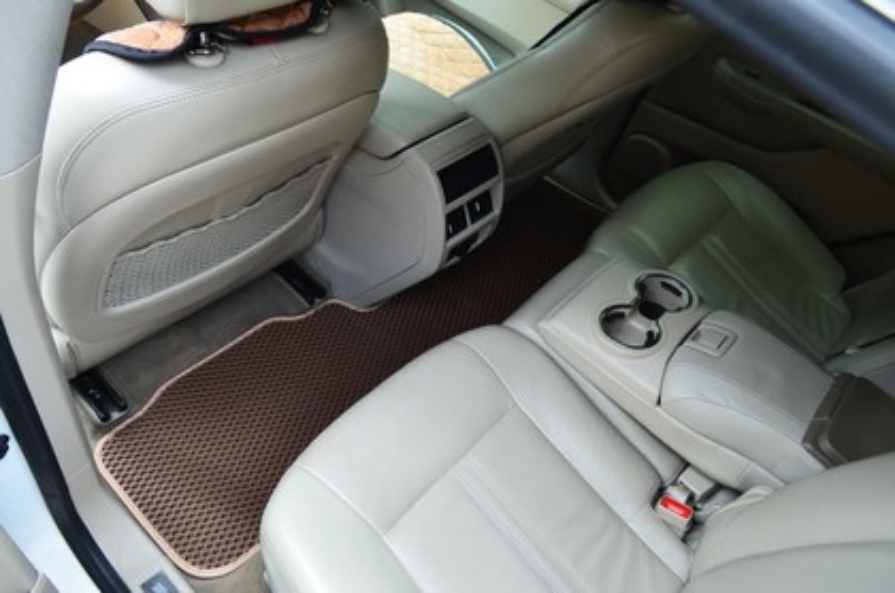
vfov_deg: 47.7
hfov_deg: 67.5
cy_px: 296
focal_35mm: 27
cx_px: 448
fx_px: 670
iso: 400
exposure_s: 1/30
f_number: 9
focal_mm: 18
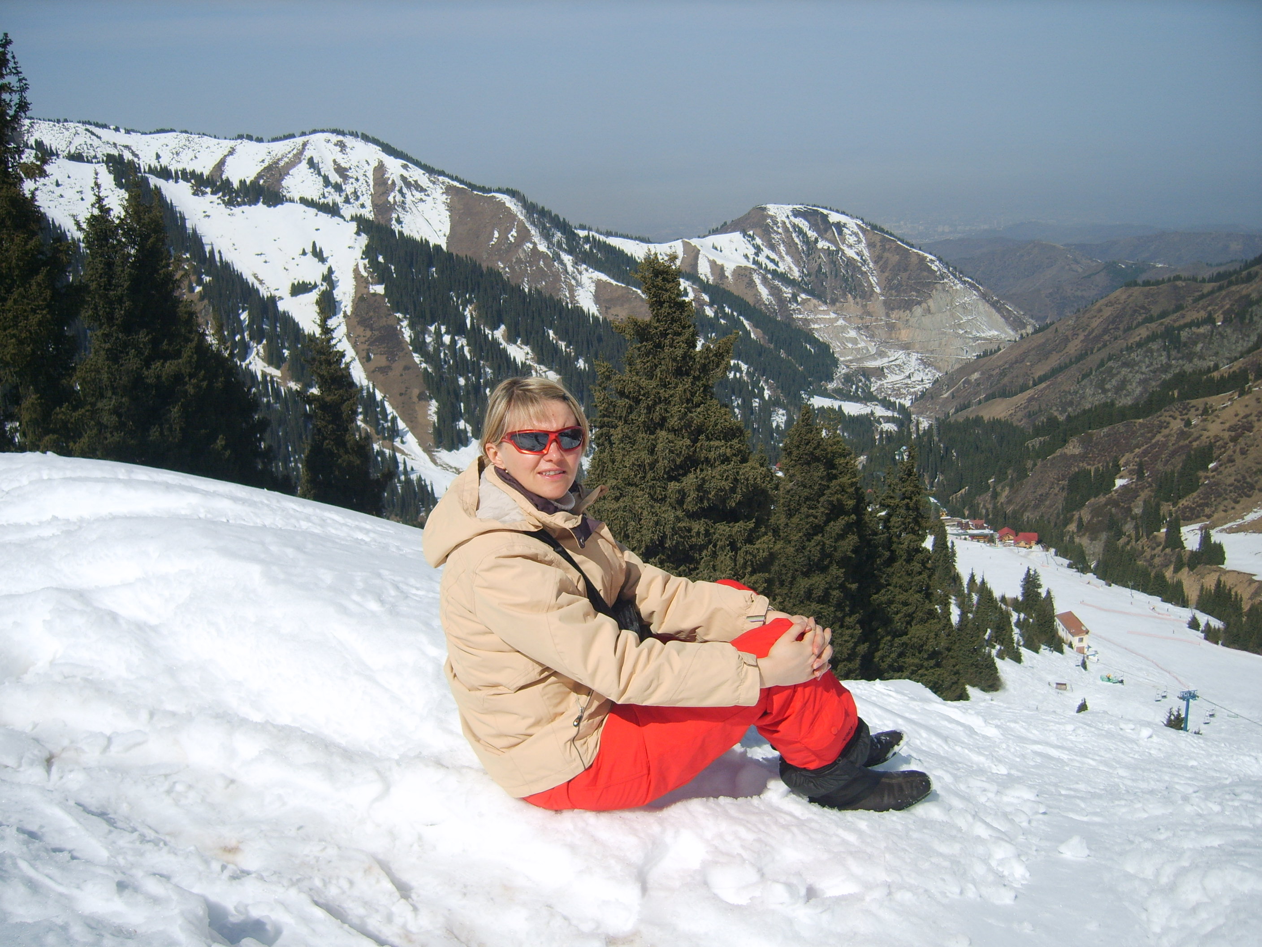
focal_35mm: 35
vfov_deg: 40.7
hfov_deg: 52.6
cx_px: 631
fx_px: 1276
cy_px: 474
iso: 50
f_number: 7.1
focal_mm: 7.4
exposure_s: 1/500
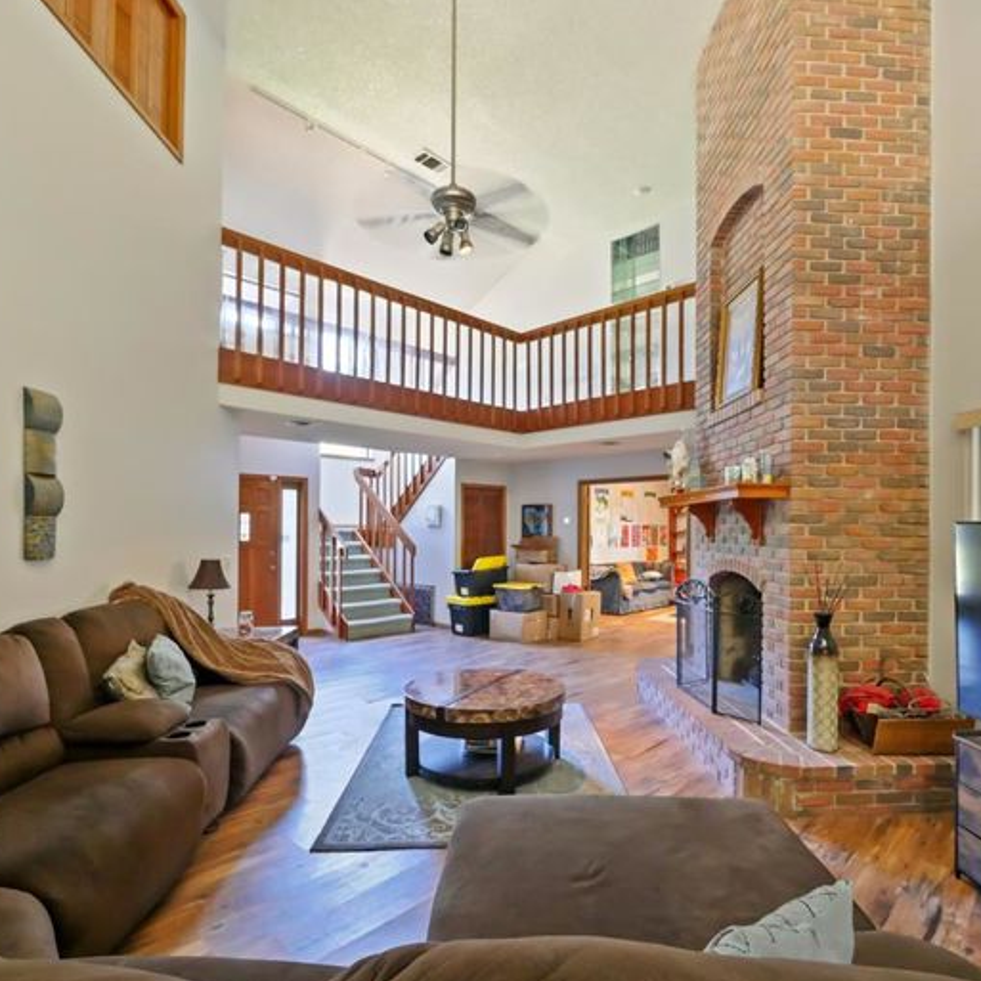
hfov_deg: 83.9
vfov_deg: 84.0
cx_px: 523
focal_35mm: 17
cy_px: 490
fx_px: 545
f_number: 4
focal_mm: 7
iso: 3200
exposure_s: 1/15
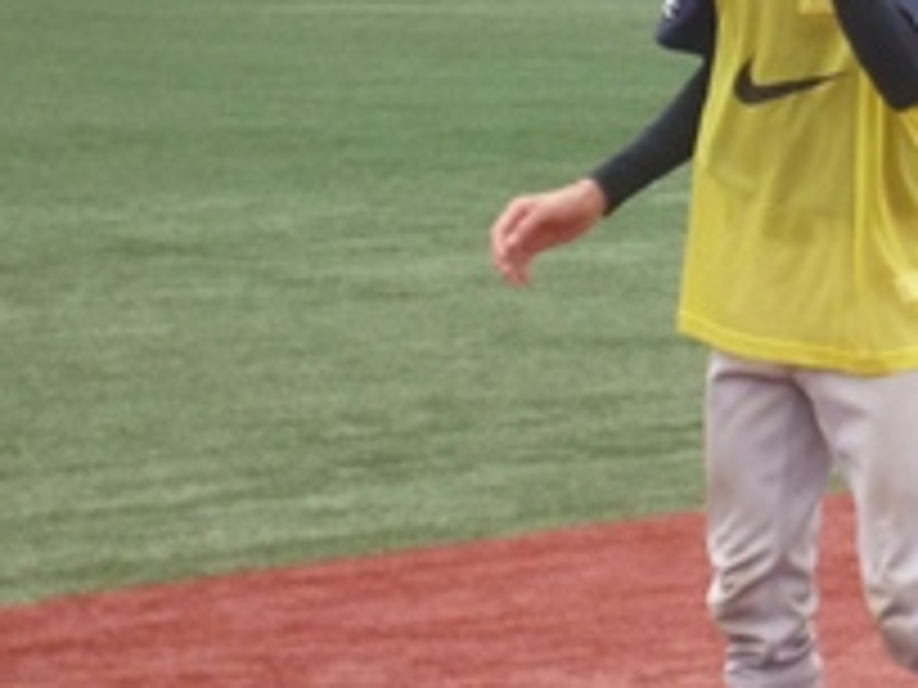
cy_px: 117
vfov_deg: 3.8
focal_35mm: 393
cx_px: 1035
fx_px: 10422
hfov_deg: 5.0
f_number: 5.9
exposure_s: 1/125
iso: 250
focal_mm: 22
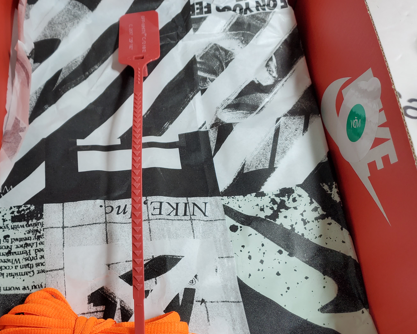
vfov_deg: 38.1
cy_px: 203
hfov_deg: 45.5
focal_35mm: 39
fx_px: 481
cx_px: 113
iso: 50
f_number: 1.5
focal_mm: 4.3
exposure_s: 1/281
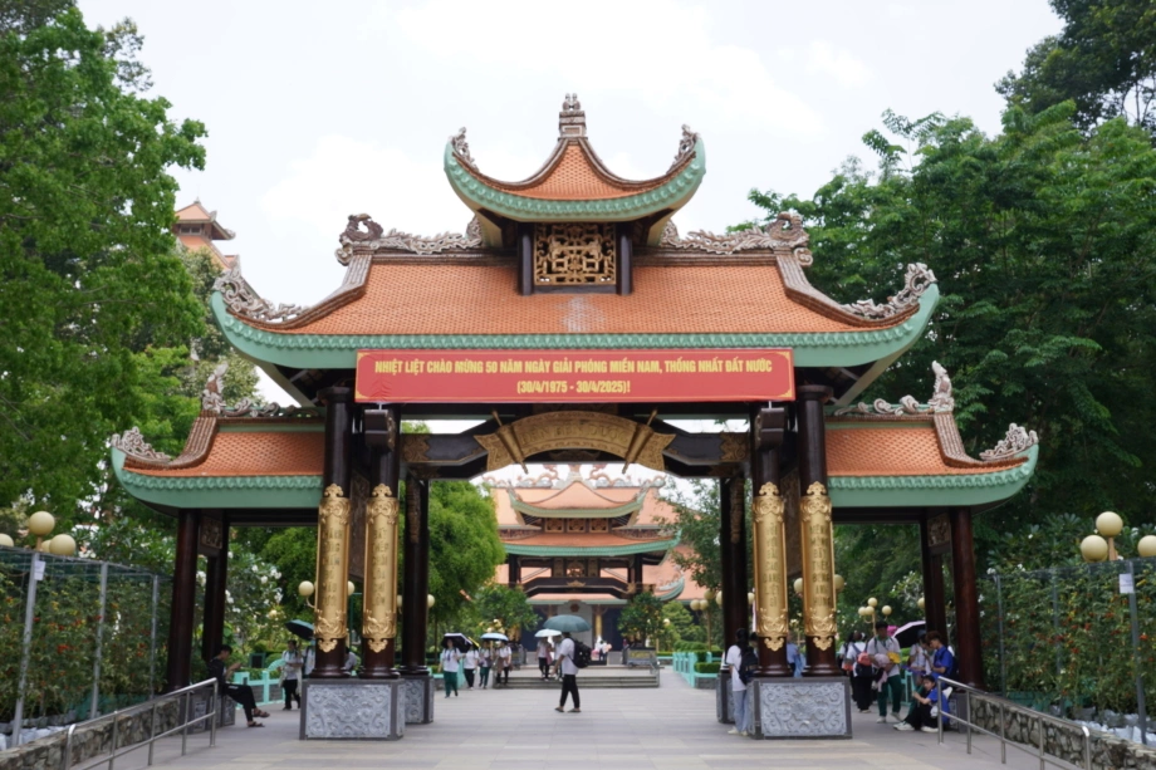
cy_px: 385
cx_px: 578
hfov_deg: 54.1
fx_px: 1132
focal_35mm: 35
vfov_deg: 37.6
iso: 100
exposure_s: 1/80
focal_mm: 23.5
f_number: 10
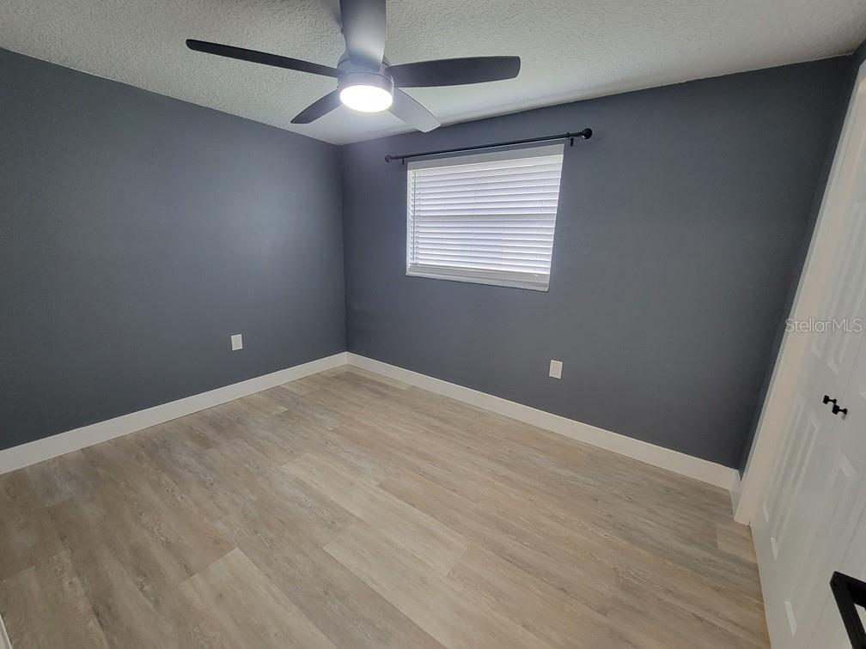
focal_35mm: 13
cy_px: 324
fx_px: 325
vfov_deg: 89.9
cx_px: 433
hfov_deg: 106.2
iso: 250
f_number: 2.2
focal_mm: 2.2
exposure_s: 1/55
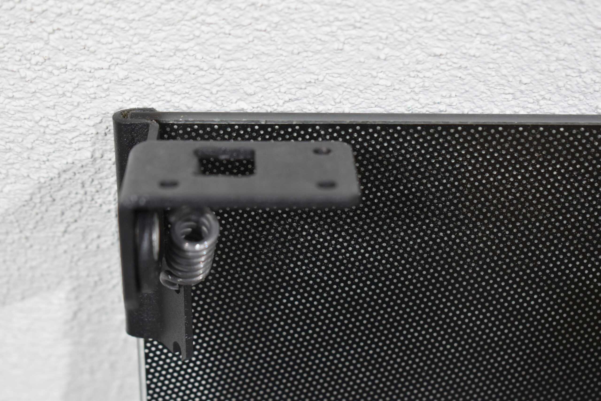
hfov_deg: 24.6
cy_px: 200
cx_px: 300
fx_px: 1377
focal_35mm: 82
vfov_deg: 16.6
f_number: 5.6
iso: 720
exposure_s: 1/60
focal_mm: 55
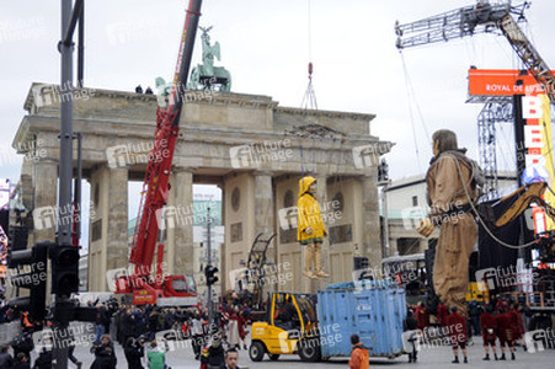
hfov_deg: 41.1
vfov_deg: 28.0
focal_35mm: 48
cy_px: 184
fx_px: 739
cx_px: 278
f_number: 6.3
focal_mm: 48
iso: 800
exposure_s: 1/200
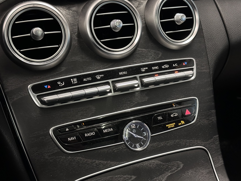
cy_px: 90
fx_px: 334
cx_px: 120
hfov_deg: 39.7
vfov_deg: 30.3
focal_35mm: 48
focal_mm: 6.86
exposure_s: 1/39
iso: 400
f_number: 1.78
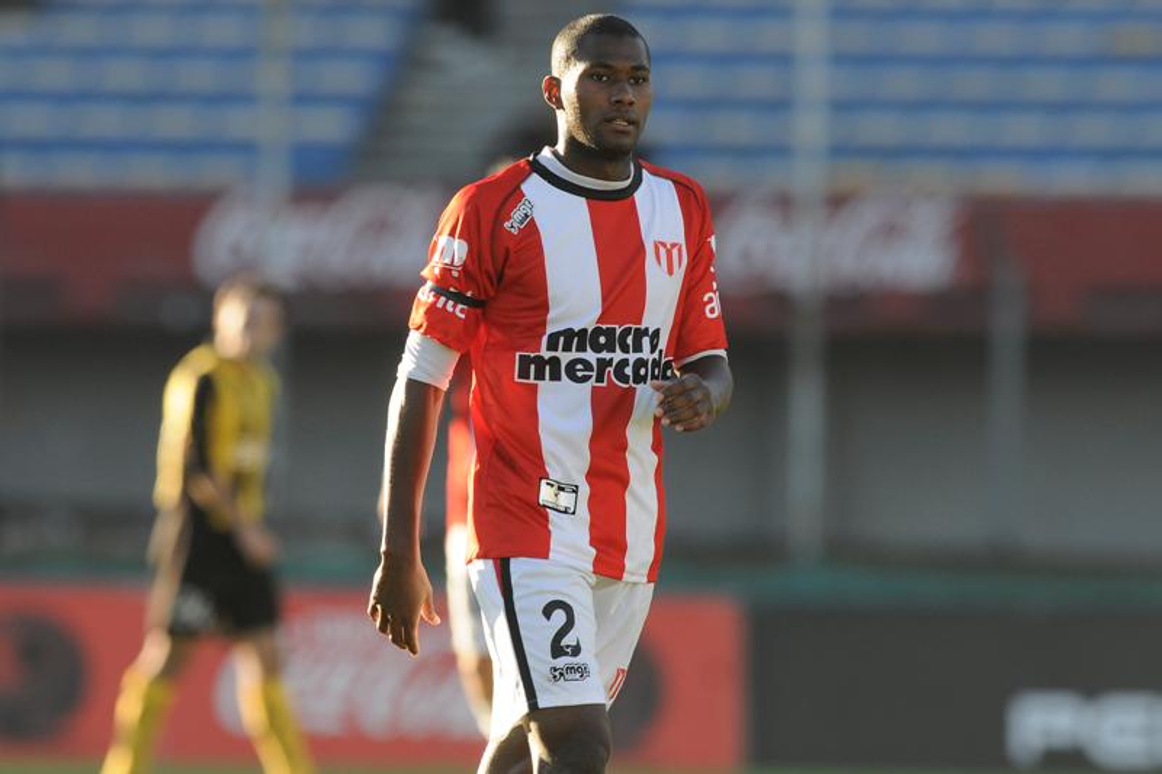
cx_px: 581
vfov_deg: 2.3
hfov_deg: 3.4
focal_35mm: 600
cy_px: 387
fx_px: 19361
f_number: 4
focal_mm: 400
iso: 400
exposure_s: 1/500
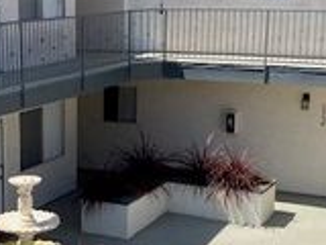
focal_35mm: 81
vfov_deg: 18.2
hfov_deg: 23.7
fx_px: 763
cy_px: 154
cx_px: 59
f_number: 1.8
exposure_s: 1/2315
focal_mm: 4.25
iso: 32
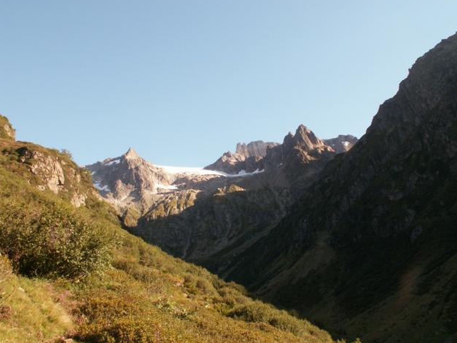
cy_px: 168
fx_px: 475
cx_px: 233
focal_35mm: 36
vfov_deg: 39.7
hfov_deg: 51.3
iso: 50
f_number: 8
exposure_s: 1/50
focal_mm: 5.86
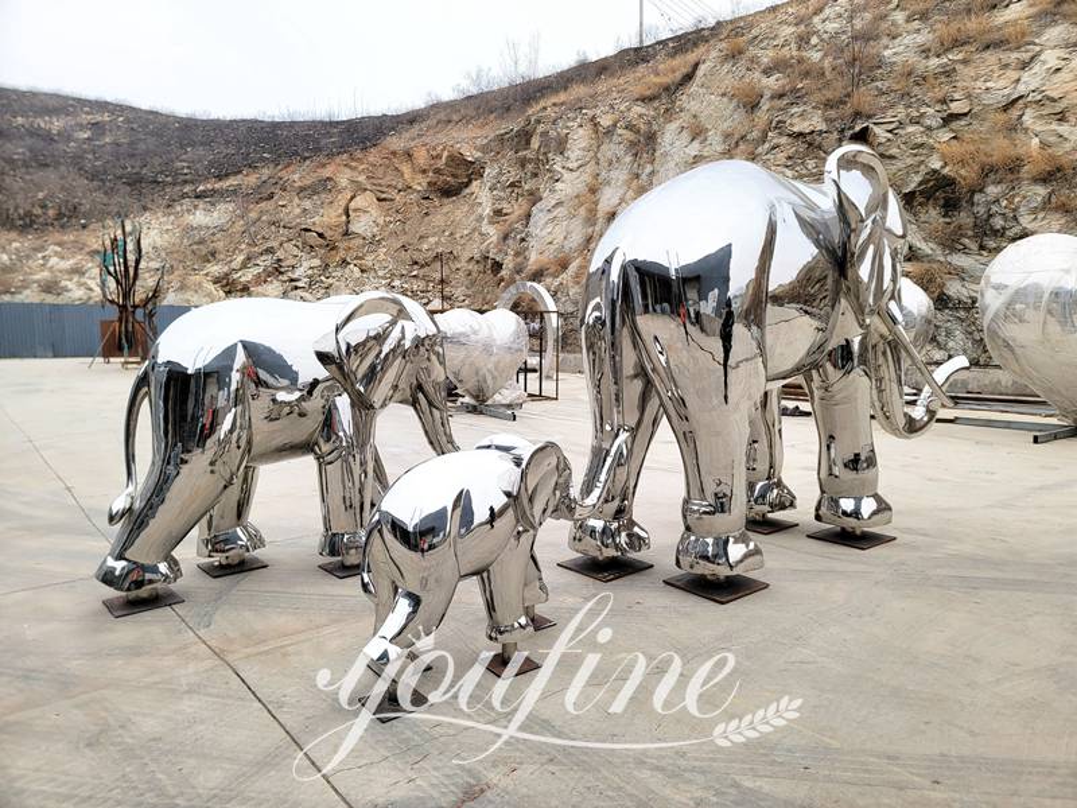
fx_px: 747
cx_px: 538
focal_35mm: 24
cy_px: 404
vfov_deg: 56.8
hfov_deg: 71.6
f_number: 1.8
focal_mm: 6.7
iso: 16
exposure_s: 1/383
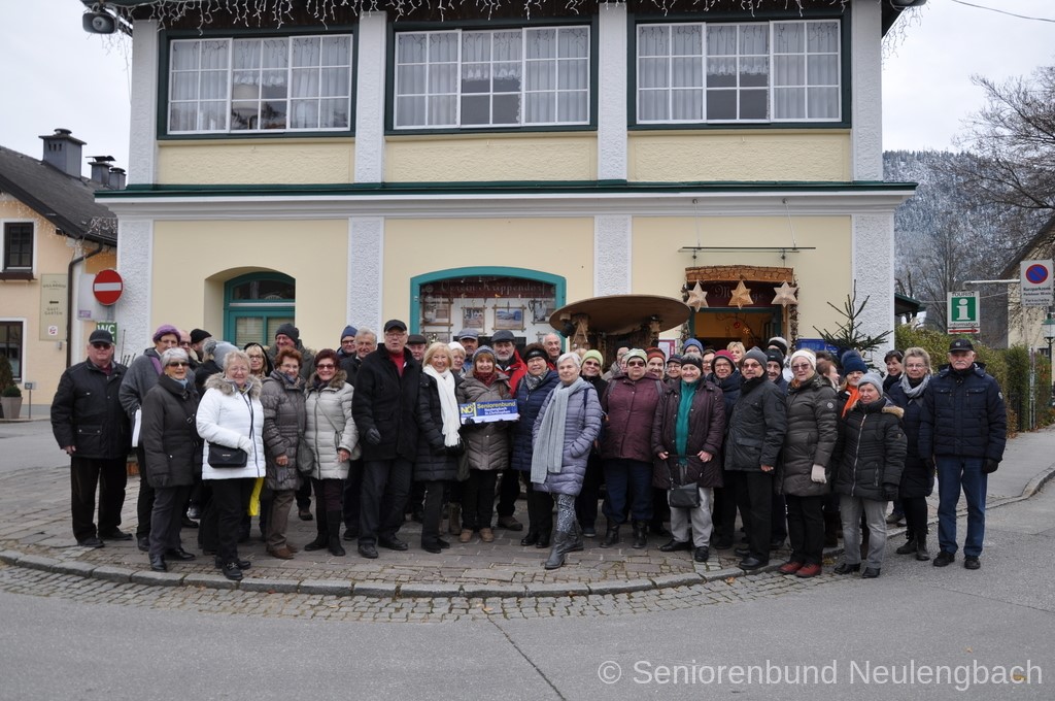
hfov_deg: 59.6
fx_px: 922
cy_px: 350
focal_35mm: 32
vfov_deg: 41.6
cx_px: 528
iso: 200
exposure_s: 1/125
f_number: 5.6
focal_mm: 21
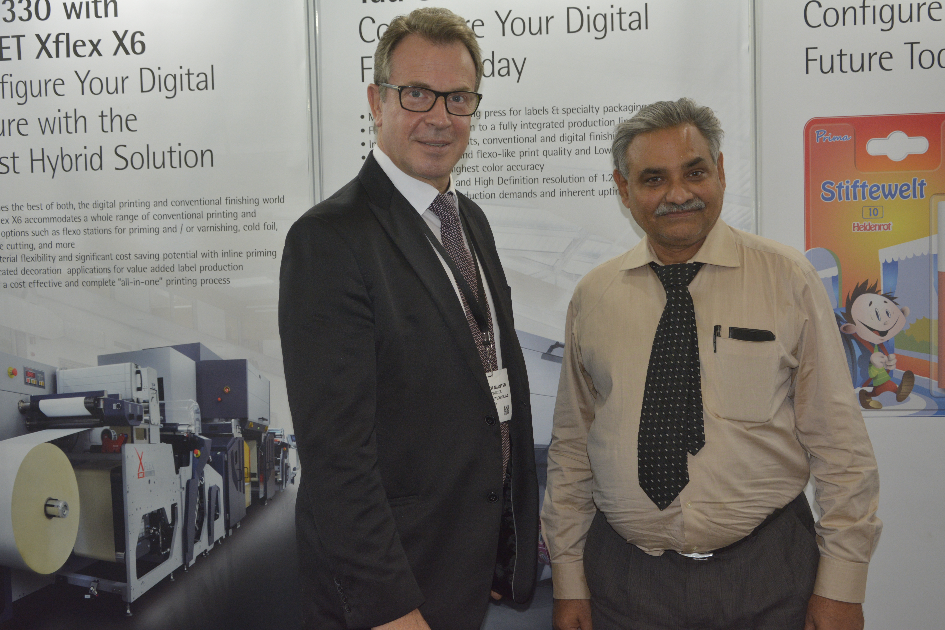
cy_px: 315
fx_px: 1102
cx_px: 472
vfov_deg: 31.9
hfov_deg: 46.4
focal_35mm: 42
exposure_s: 1/60
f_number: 5
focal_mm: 28
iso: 800
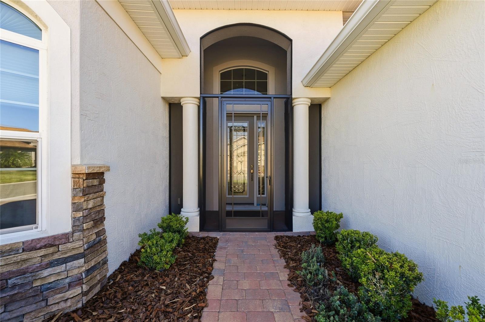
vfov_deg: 77.2
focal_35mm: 15
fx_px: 202
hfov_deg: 100.5
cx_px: 242
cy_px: 161
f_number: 7.1
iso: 100
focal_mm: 10
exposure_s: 1/1000
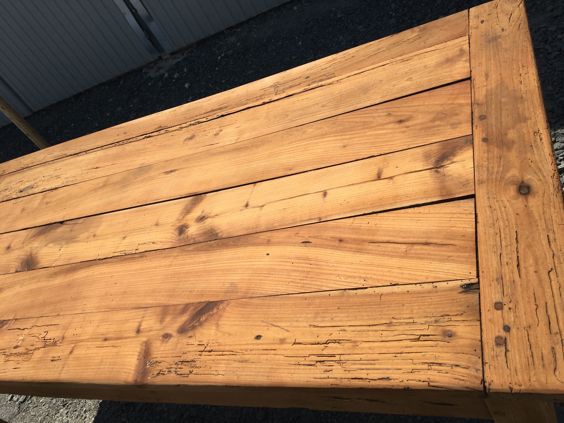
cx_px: 282
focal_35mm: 29
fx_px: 472
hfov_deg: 61.7
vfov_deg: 48.2
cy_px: 212
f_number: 2.2
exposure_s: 1/2481
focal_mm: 4.15
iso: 25
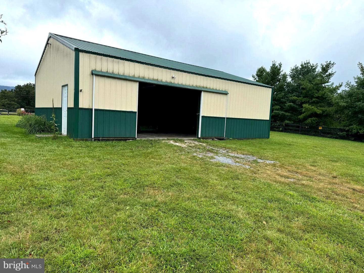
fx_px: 252
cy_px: 136
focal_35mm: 24
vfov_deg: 56.8
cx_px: 182
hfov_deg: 71.6
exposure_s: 1/3597
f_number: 1.78
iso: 80
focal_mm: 6.76
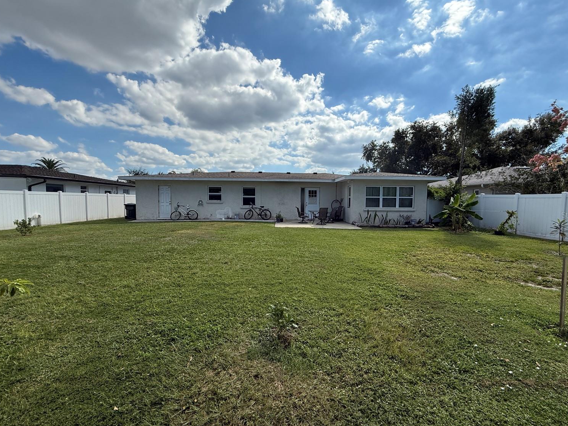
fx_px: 246
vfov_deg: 81.8
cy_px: 215
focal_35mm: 15
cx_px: 293
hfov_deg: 98.1
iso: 64
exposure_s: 1/3125
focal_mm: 2.22
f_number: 2.2
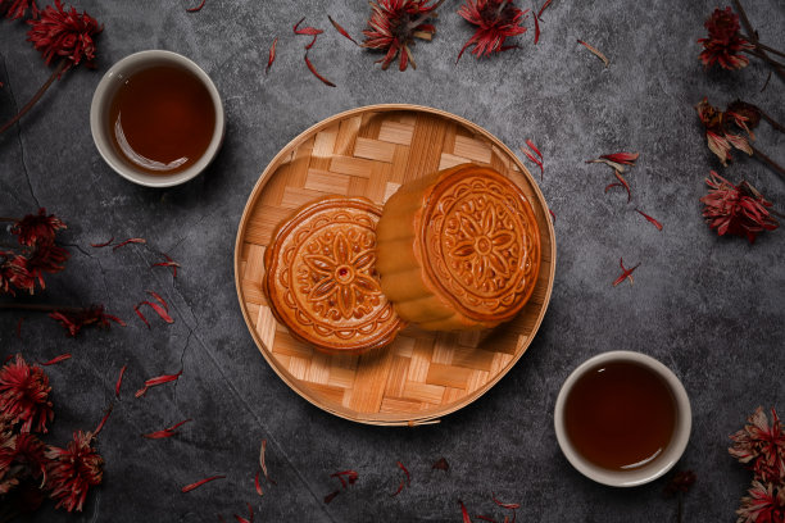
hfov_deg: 28.8
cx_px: 392
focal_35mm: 70
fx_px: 1526
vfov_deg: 19.5
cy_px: 262
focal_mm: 70
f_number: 11
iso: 200
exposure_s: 1/125
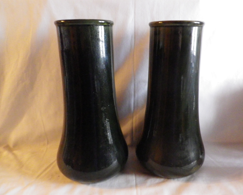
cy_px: 97
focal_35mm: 27
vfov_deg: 53.2
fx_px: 194
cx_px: 133
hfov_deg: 63.9
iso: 800
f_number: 3.5
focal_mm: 4.5
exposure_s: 1/4
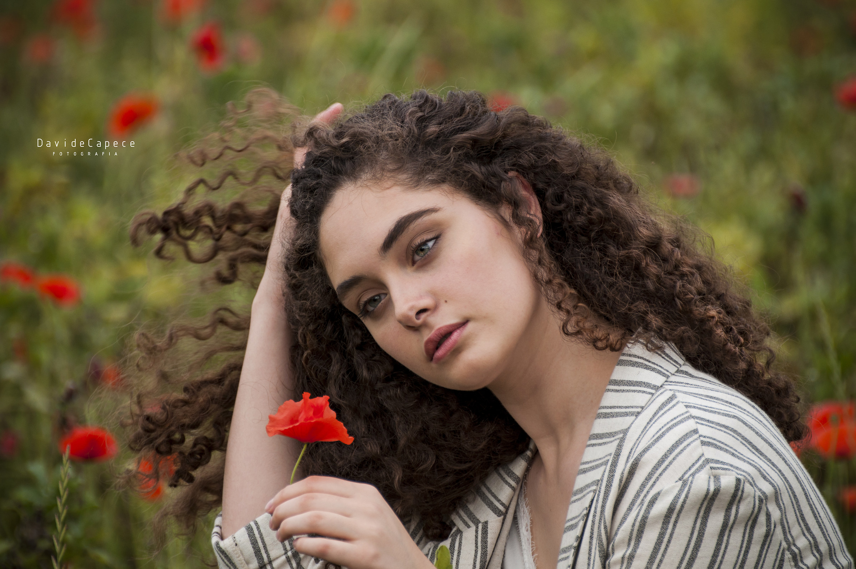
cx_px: 428
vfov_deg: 4.0
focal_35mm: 345
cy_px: 284
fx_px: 8193
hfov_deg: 6.0
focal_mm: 230
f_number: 5.3
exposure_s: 1/400
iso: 200
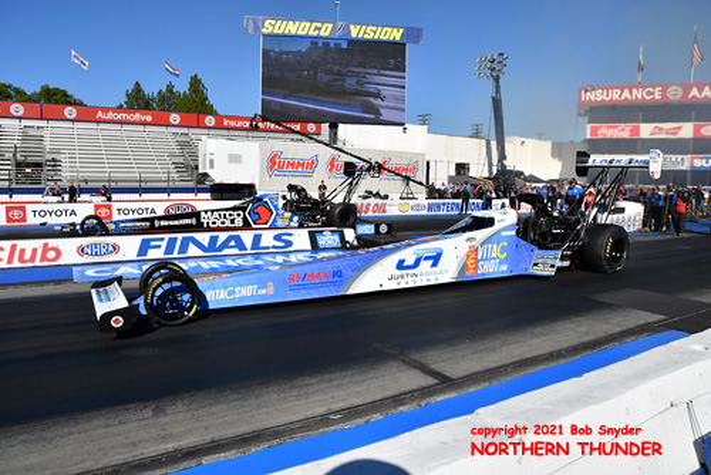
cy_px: 238
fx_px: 474
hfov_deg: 73.7
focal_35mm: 24
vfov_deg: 53.2
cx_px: 356
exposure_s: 1/2000
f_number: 5.6
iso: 160
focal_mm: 16
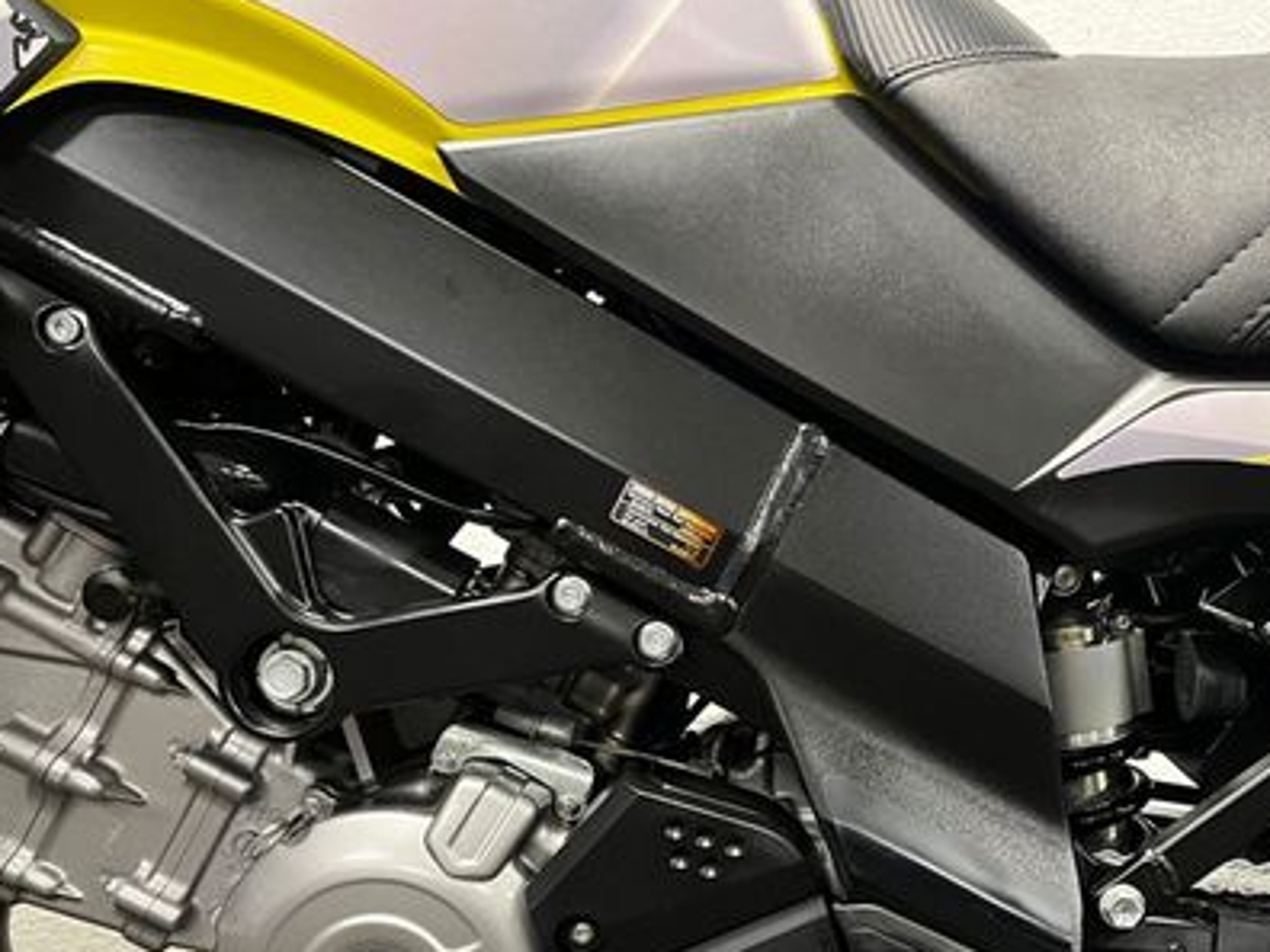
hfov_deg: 44.1
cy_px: 705
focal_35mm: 42
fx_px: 1541
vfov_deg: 33.7
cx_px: 856
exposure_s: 1/33
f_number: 1.6
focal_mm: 5.1
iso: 500
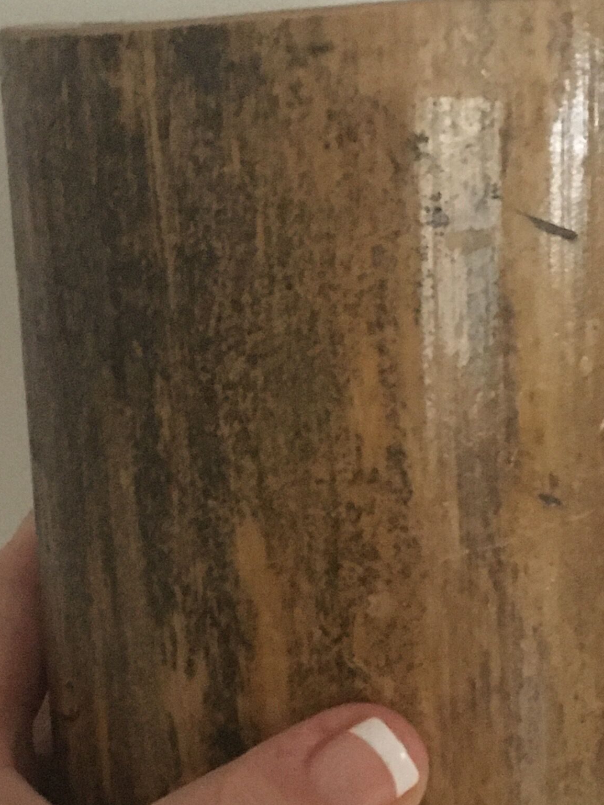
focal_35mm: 76
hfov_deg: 19.4
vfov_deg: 25.5
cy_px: 551
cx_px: 269
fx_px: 1768
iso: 320
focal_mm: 4.15
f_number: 2.2
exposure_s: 1/15
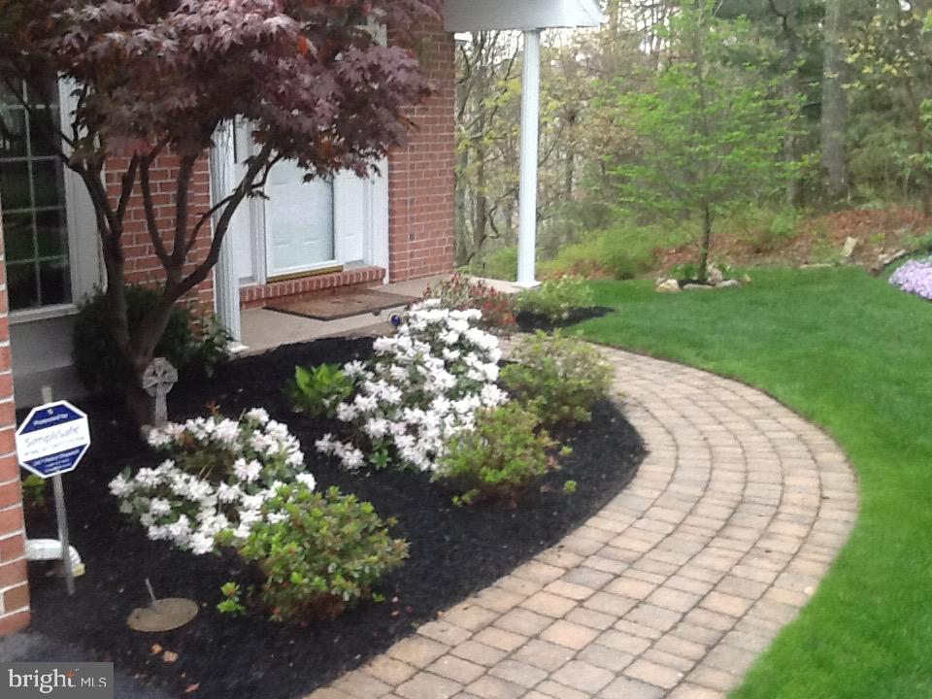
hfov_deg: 42.9
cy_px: 350
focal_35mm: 44
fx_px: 1185
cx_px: 466
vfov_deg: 32.9
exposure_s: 1/30
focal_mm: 2.03
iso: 80
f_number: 2.4
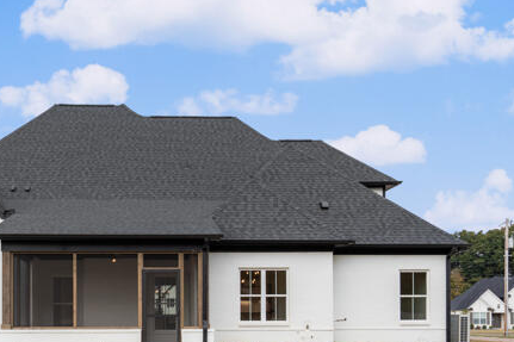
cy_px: 226
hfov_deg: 48.5
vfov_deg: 33.9
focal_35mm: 39
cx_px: 160
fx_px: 557
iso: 800
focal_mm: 28
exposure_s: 1/500
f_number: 9
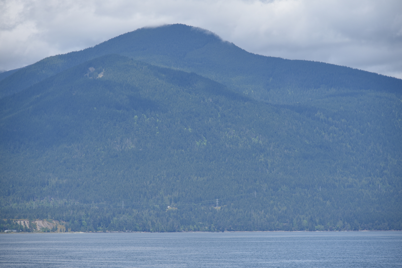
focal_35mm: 190
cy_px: 134
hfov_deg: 10.8
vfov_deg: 7.2
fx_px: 2122
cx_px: 201
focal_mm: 190
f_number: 7.1
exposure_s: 1/400
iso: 100
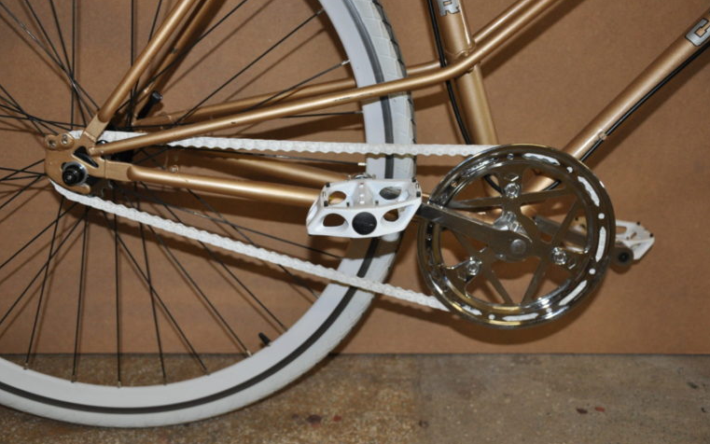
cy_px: 225
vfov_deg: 33.2
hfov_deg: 50.9
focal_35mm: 39
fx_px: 745
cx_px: 357
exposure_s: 1/60
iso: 800
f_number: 4
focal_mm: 25
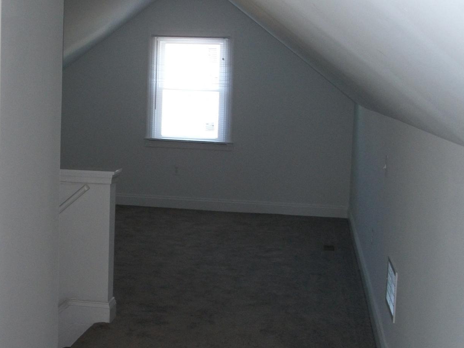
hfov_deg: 32.1
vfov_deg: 24.8
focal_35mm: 59
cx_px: 115
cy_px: 189
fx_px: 791
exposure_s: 1/30
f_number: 3.1
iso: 160
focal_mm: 6.3
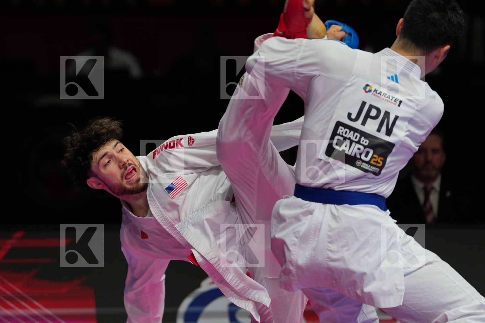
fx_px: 4041
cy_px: 162
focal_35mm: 300
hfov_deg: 6.9
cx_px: 242
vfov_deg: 4.6
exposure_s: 1/1000
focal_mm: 200
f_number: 2.8
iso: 400
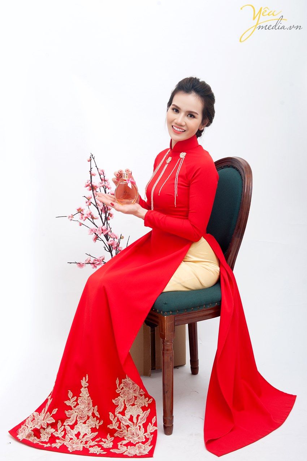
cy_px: 230
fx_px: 615
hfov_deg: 28.0
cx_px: 154
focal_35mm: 48
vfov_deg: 41.1
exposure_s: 1/125
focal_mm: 48
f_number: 7.1
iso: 200
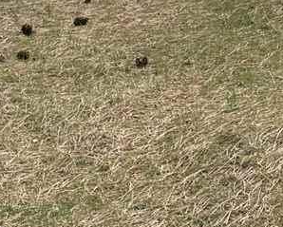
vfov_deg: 7.3
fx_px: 1517
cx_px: 87
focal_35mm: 181
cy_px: -519
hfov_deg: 10.6
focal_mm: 6.76
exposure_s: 1/2110
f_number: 1.78
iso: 100
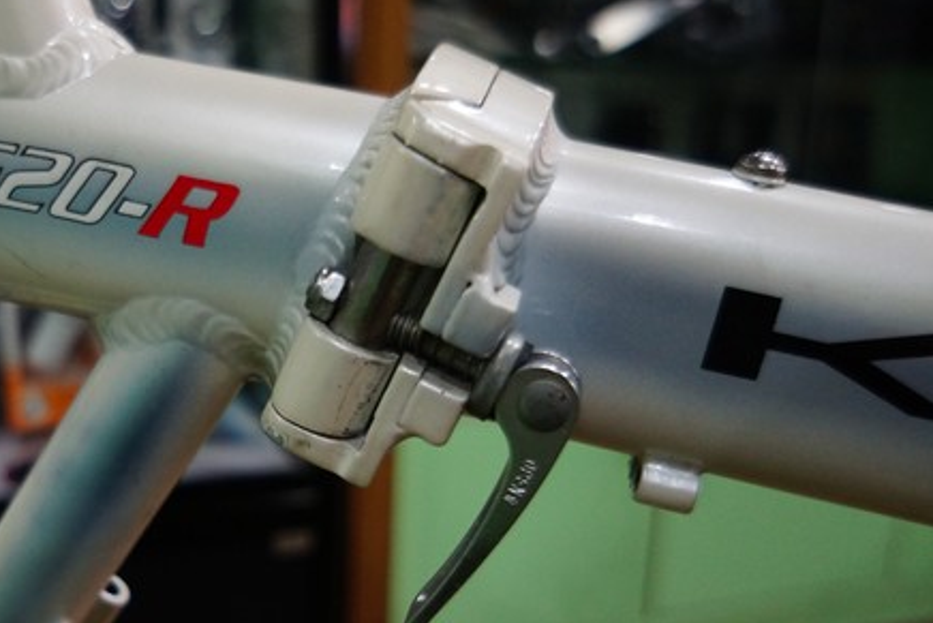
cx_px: 265
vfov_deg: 30.5
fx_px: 1141
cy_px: 374
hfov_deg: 43.4
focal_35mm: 44
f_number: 2.8
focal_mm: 16
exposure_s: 1/60
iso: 1000
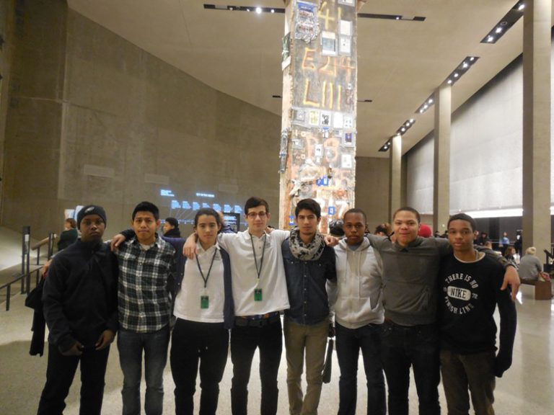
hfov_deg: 69.4
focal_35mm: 25
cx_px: 277
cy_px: 208
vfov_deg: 54.9
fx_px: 400
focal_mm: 4.5
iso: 800
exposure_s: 1/6
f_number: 3.1
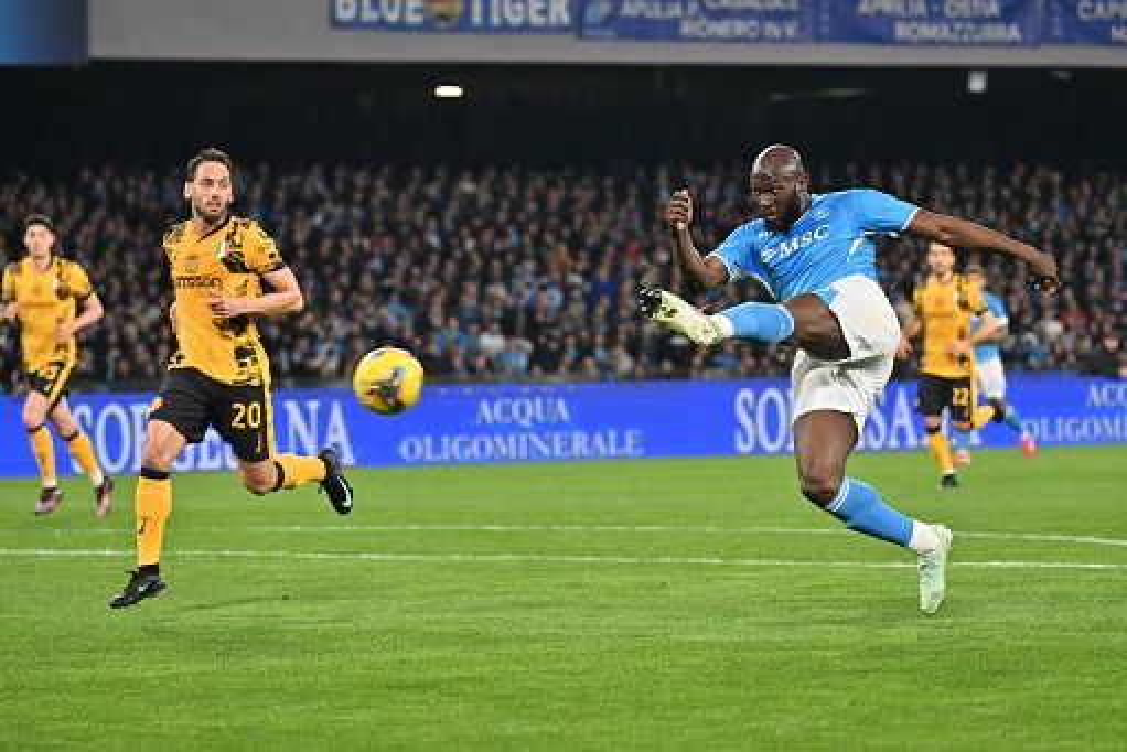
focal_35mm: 175
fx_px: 5480
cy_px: 376
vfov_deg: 7.9
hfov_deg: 11.7
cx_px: 564
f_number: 4.8
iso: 2500
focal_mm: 175
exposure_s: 1/1250
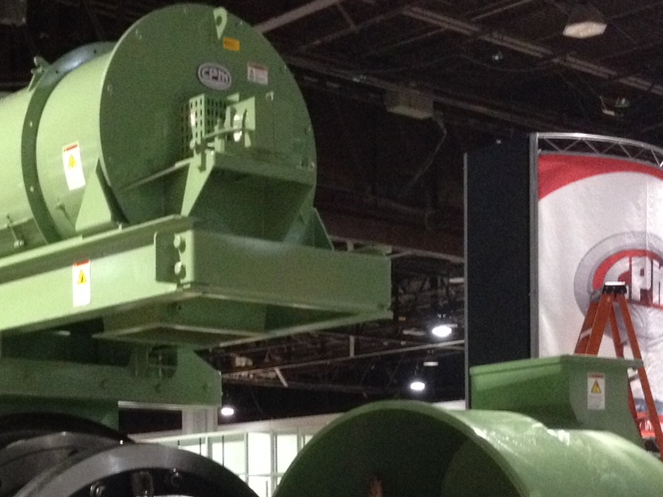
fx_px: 1647
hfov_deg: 22.7
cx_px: 215
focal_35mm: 86
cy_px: 497
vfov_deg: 16.8
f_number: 2.4
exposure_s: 1/15
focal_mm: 4.28
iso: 400
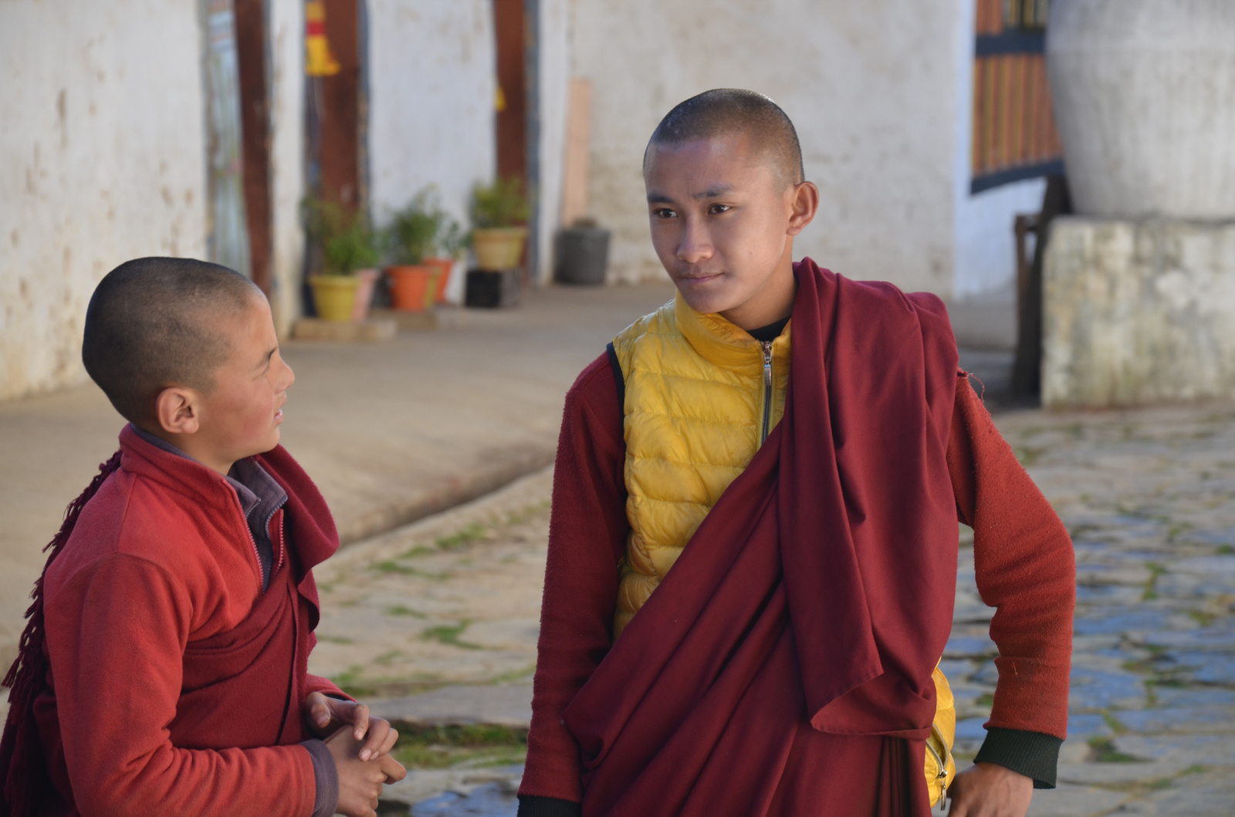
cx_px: 618
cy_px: 408
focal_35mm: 158
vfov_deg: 8.7
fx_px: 5391
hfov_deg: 13.1
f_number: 6.3
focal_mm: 105
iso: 200
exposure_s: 1/160
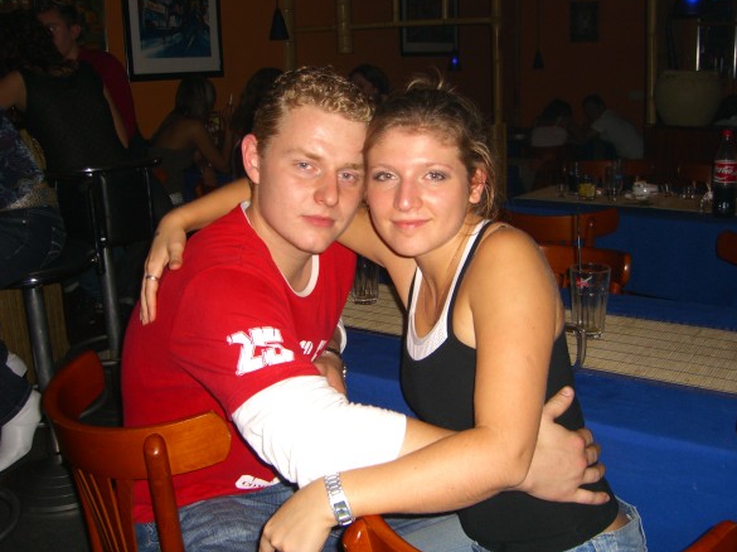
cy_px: 270
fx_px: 830
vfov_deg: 36.8
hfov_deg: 47.9
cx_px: 369
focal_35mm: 39
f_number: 2.8
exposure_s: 1/60
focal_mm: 7.9
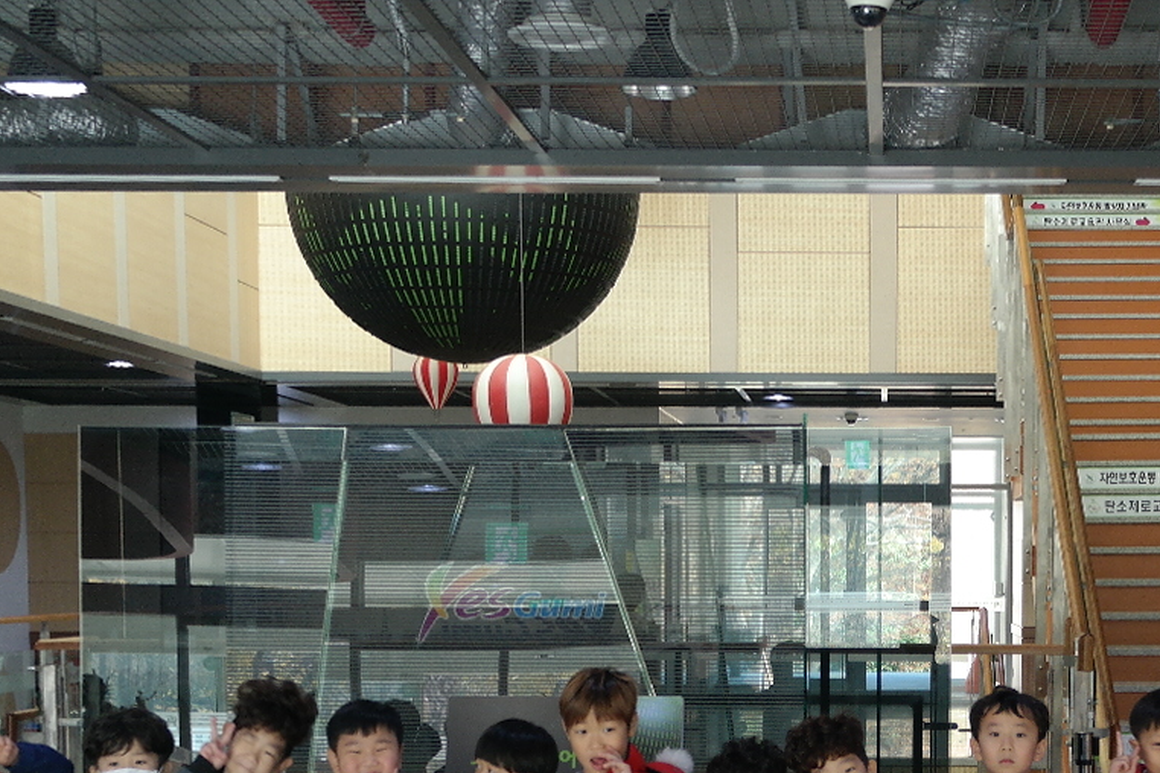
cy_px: 775
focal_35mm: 68
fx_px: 2191
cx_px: 895
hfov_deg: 29.1
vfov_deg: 19.4
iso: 400
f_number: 3.5
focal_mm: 20
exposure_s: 1/40
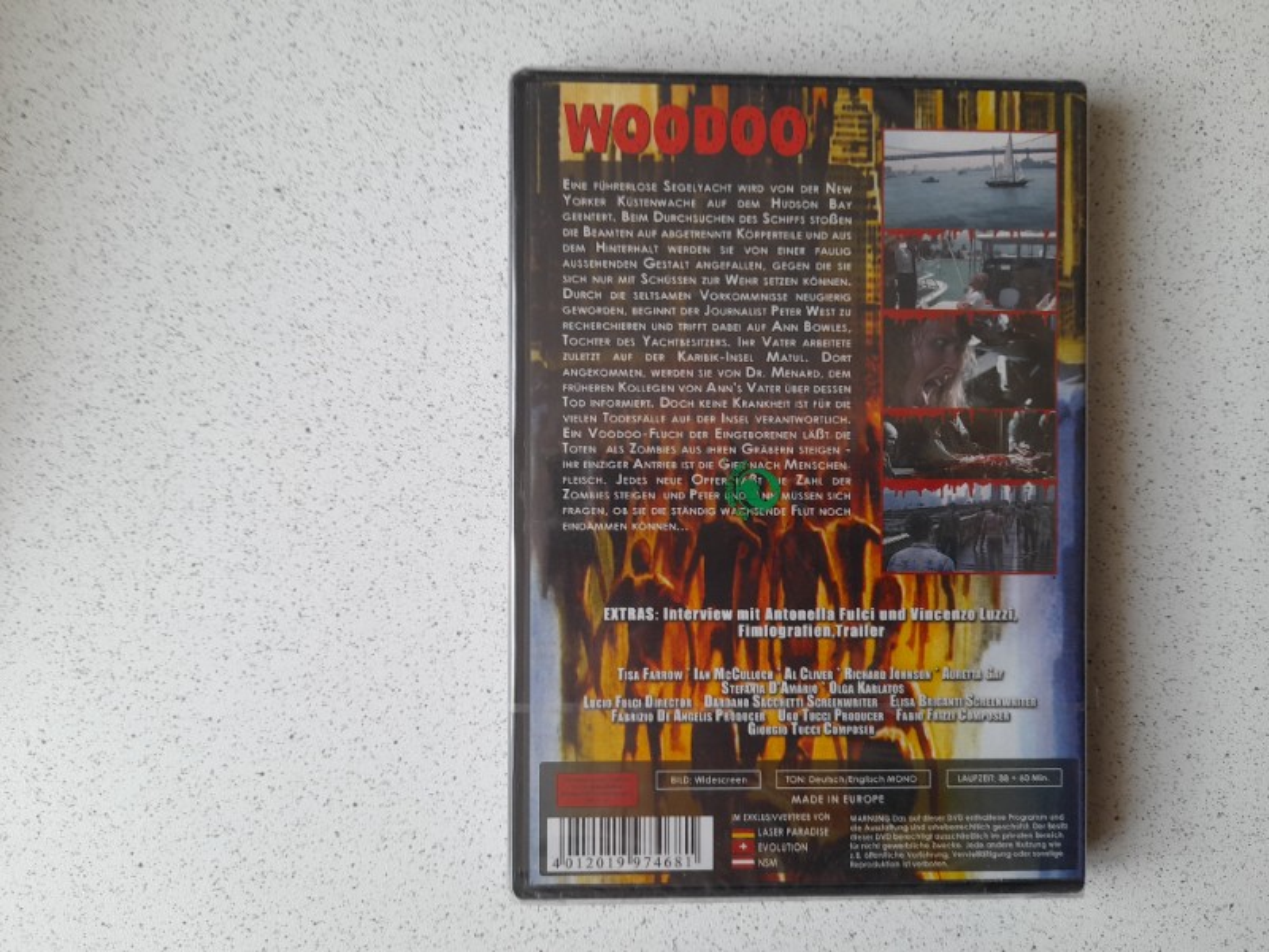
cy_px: 476
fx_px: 916
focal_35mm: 25
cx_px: 634
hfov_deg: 69.4
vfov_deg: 54.9
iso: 50
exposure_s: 1/50
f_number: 2
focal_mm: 4.6
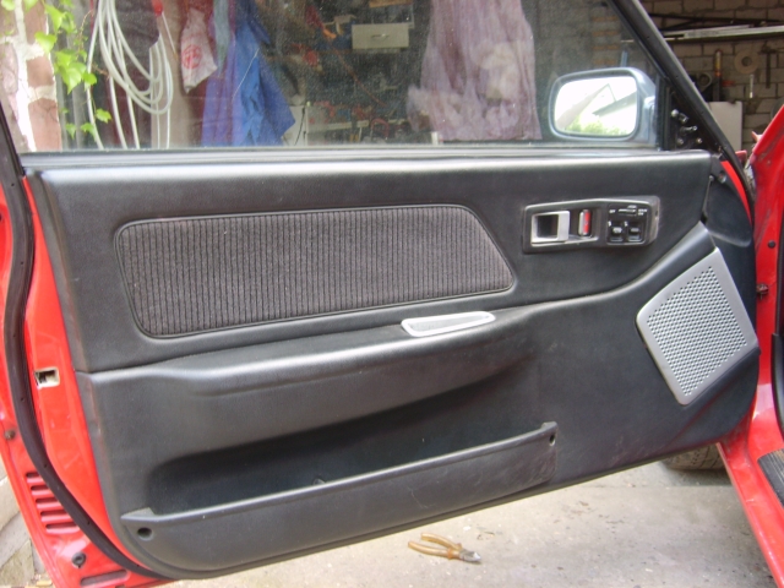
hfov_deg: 52.6
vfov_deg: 40.7
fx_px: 793
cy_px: 294
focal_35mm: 35
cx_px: 392
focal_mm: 5.8
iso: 69
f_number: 2.8
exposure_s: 1/30
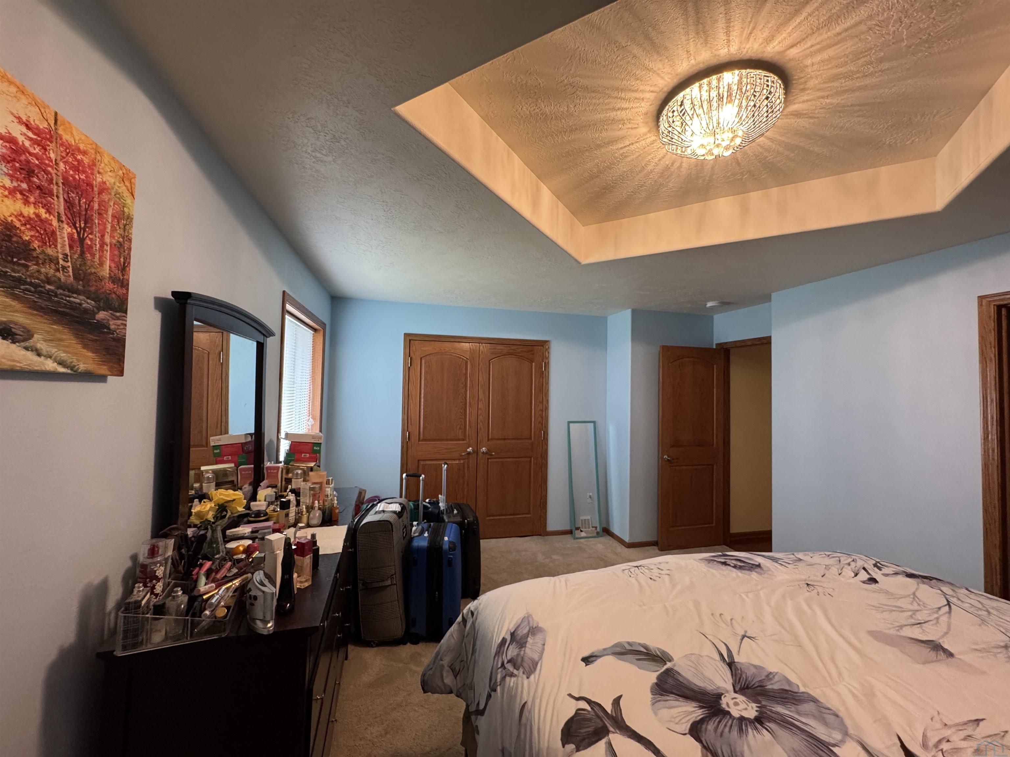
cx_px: 505
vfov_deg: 85.7
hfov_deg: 102.1
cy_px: 378
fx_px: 408
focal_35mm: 14
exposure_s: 1/60
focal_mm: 2.22
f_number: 2.2
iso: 320
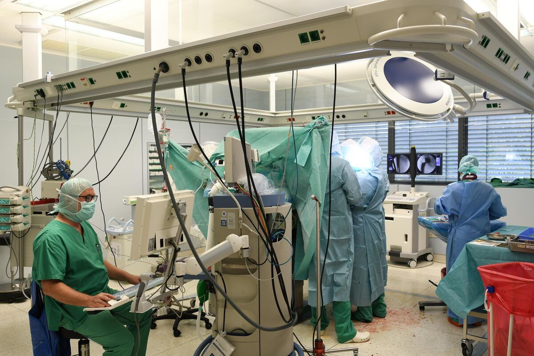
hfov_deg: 61.9
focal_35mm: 30
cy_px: 178
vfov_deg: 43.6
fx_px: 445
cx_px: 267
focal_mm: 20
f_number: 3.5
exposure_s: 1/80
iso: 250
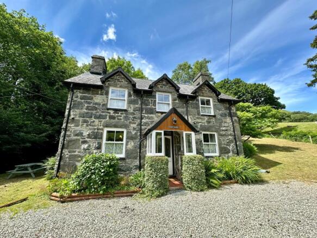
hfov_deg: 102.1
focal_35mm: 14
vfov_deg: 85.7
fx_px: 128
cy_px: 119
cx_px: 158
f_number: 2.2
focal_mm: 2.22
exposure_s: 1/636
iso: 40
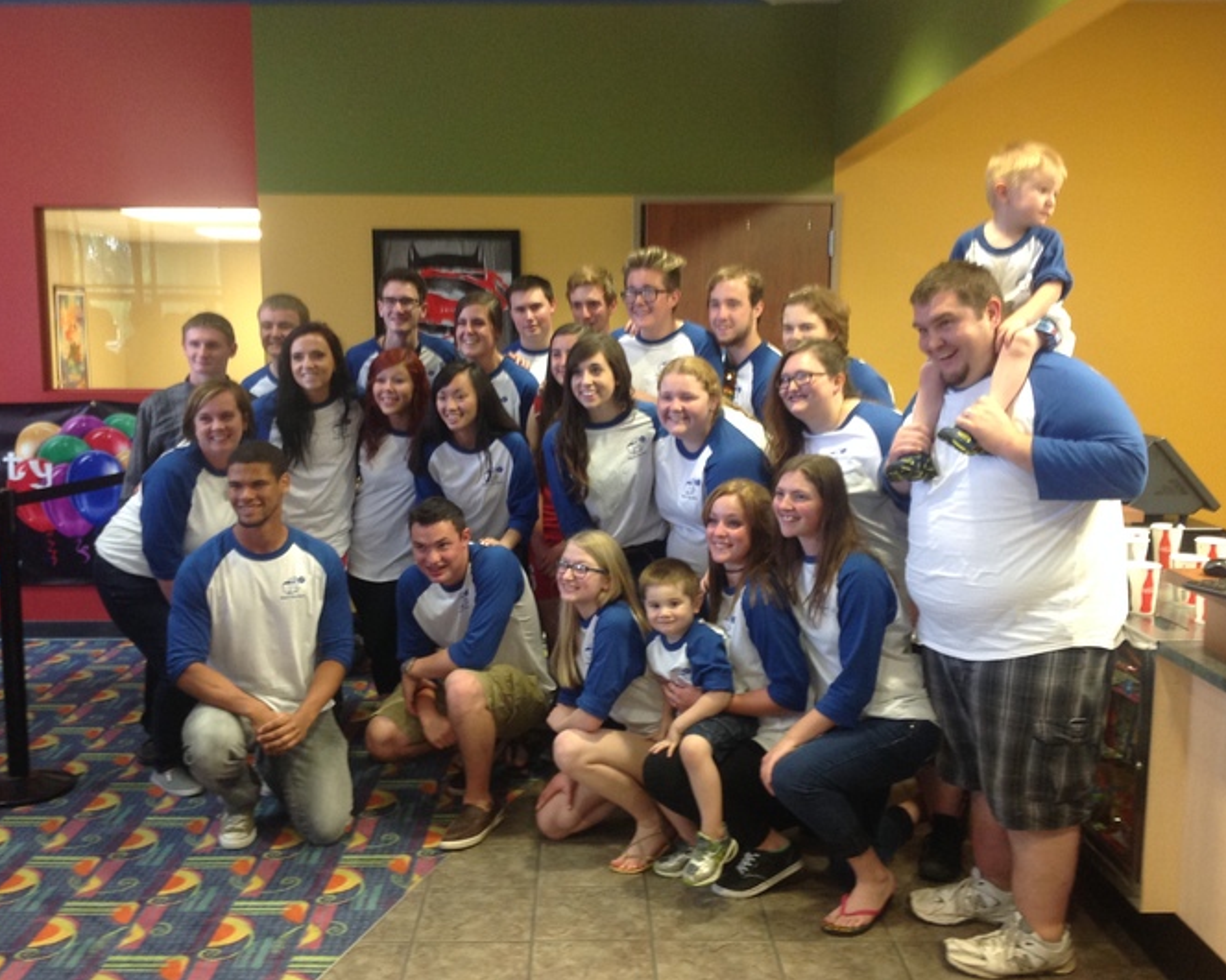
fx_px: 1342
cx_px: 587
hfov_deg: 49.1
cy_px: 485
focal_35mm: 37
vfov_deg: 40.1
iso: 125
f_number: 2.4
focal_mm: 4.28
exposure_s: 1/15
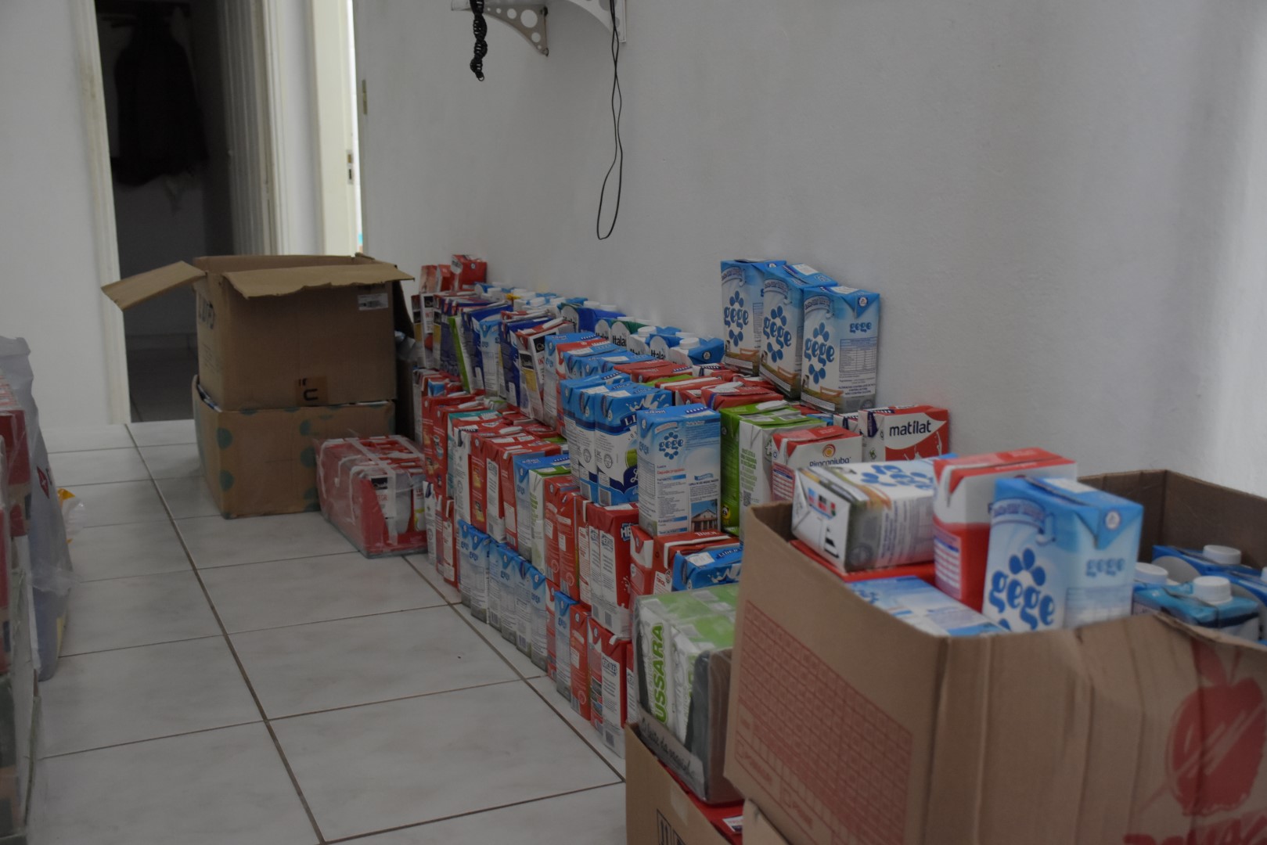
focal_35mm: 39
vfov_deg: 34.2
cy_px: 422
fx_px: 1373
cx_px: 634
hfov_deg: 49.5
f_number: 4.5
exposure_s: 1/80
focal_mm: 26
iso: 2500
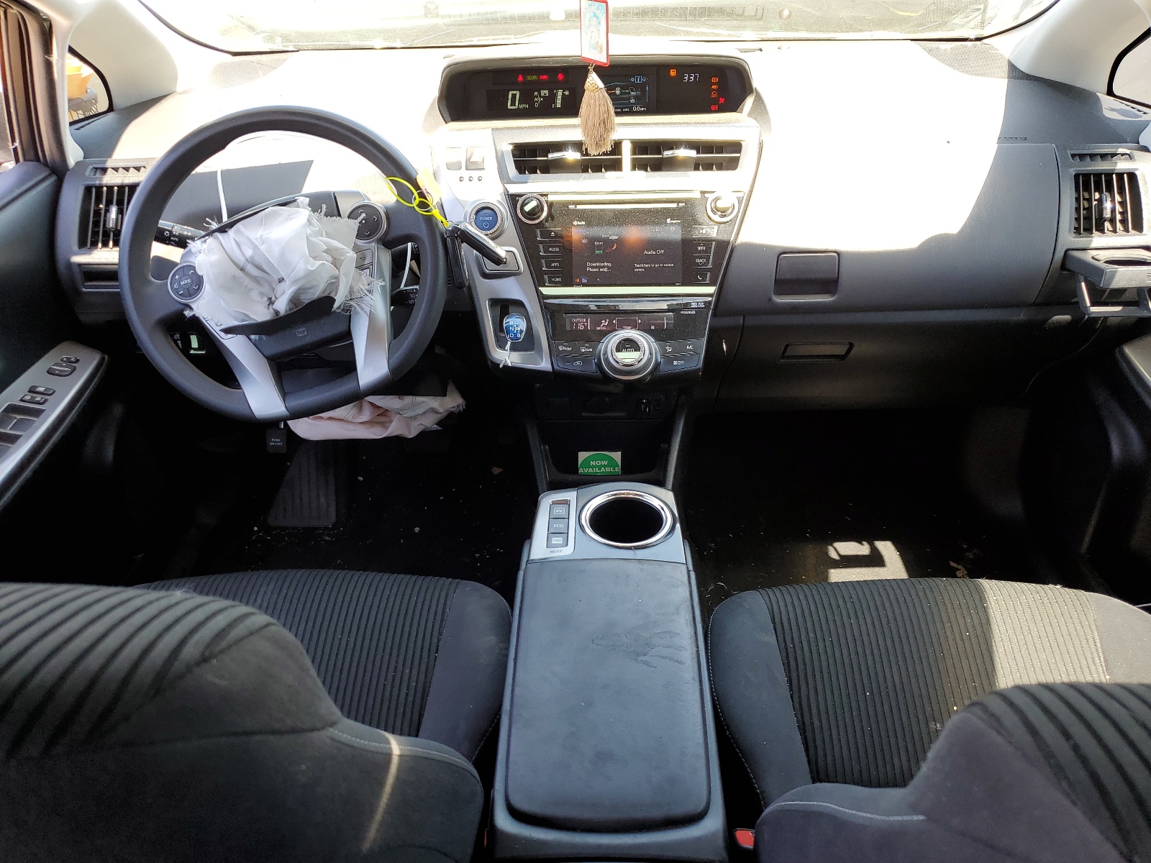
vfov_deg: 53.1
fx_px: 865
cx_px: 576
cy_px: 432
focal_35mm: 26
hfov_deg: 67.3
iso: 52
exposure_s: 1/120
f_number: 1.5
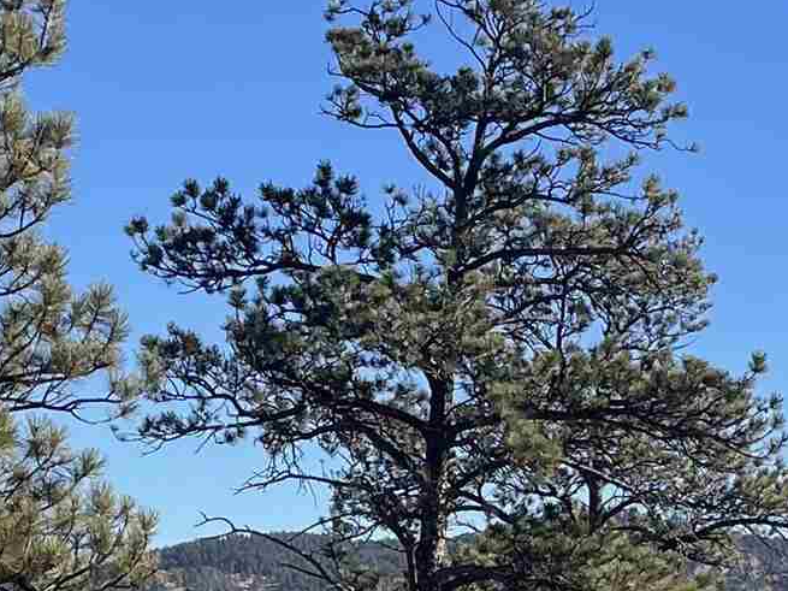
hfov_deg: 16.1
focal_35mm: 122
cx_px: 591
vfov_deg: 11.6
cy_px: 920
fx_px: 2777
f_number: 1.6
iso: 32
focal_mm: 4.2
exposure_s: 1/2398
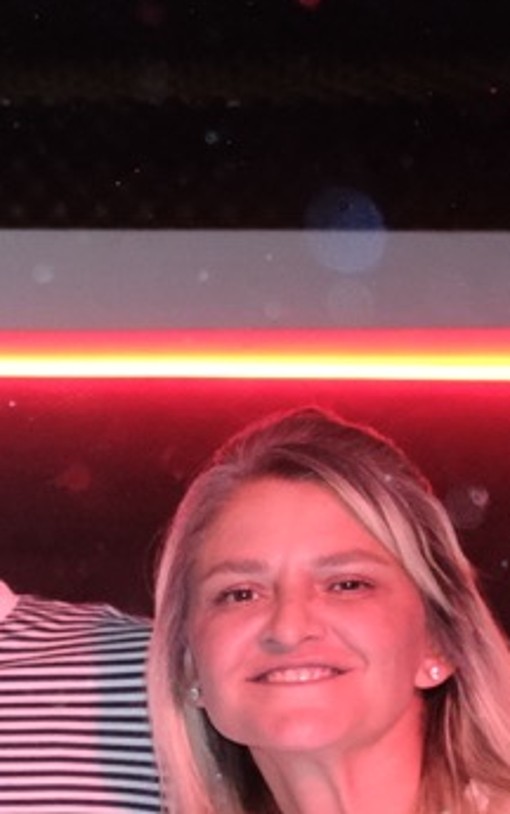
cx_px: -701
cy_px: 933
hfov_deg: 9.6
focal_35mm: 121
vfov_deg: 16.6
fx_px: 2688
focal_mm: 21.4
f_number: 3.2
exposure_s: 1/100
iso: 4000
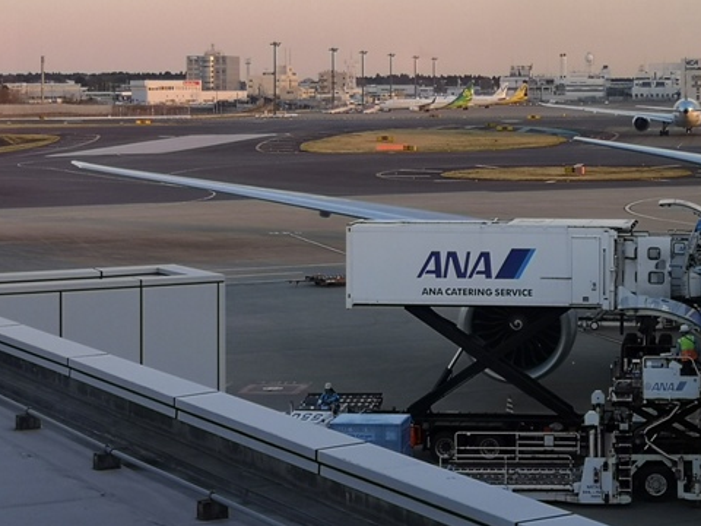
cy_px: 108
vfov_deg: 14.7
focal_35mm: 100
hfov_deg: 19.5
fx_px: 2025
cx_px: 530
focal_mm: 3.95
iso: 50
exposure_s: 1/124
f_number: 1.8
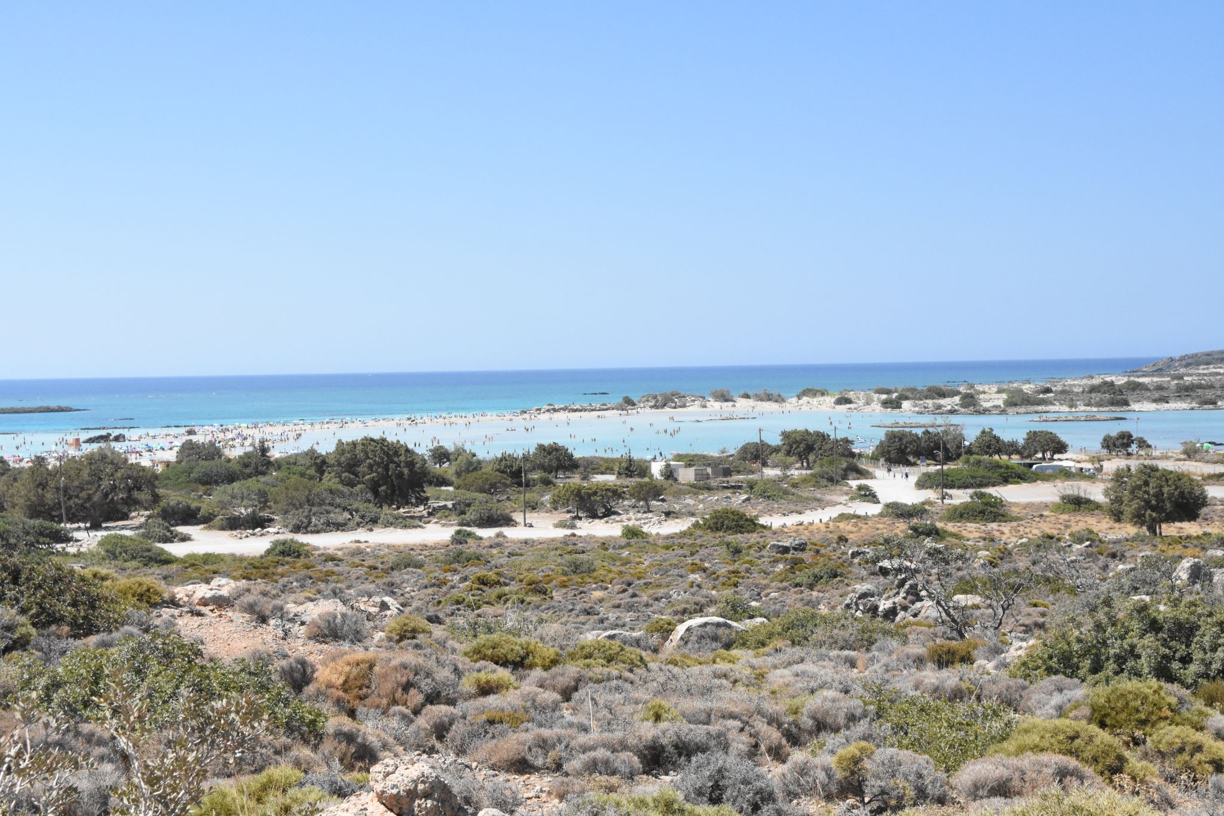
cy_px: 408
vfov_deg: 28.1
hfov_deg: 41.1
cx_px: 612
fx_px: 1632
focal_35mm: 48
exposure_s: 1/8000
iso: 3200
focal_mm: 32
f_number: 8
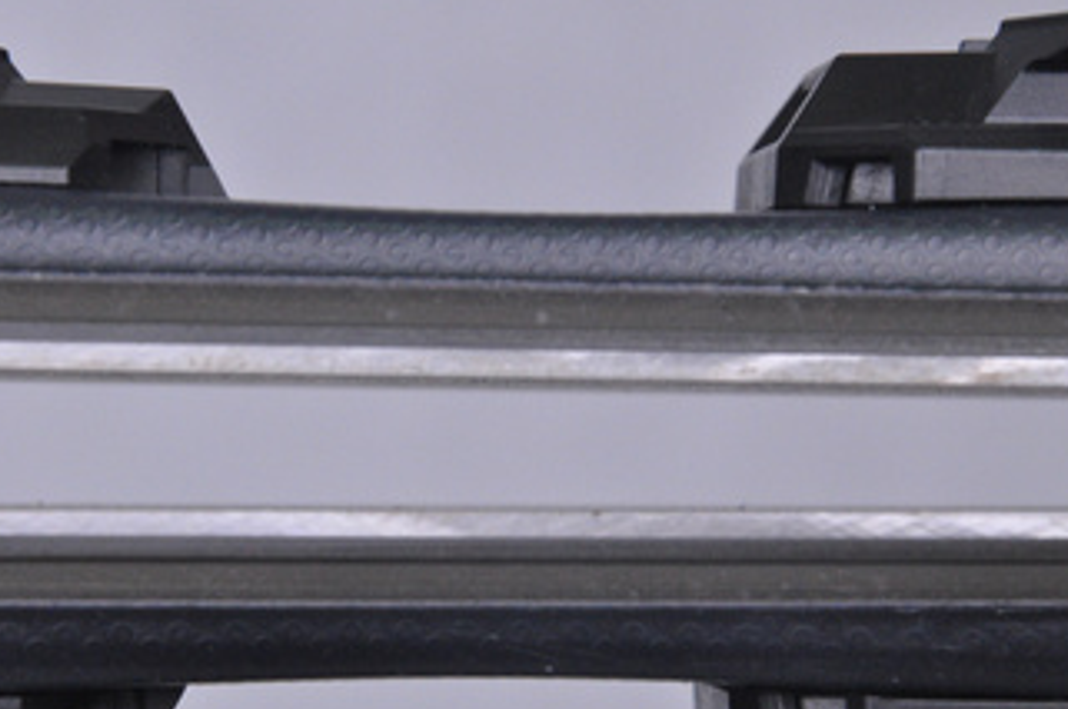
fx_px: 6538
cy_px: 428
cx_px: 429
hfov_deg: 9.3
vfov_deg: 6.2
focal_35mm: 221
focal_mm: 105
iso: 3200
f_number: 9.5
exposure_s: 1/125
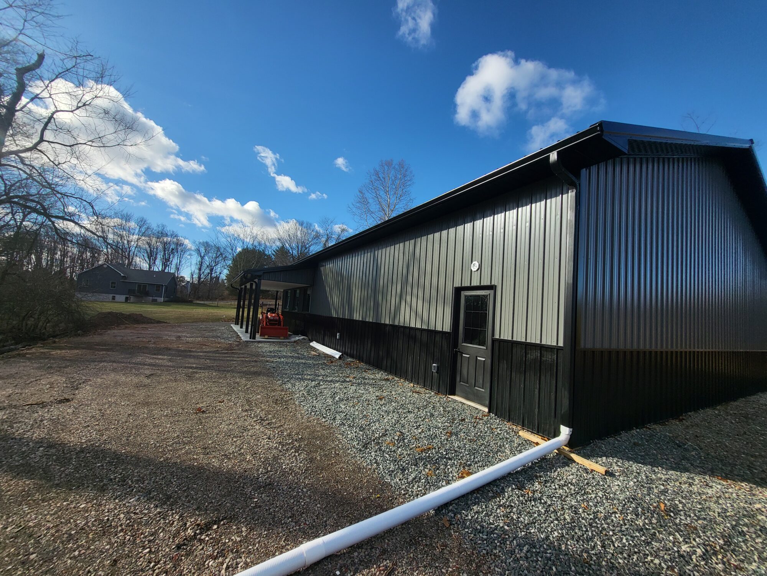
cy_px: 288
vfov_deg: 89.9
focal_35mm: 13
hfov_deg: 106.2
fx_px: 288
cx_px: 384
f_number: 2.2
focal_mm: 1.74
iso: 32
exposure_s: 1/1953
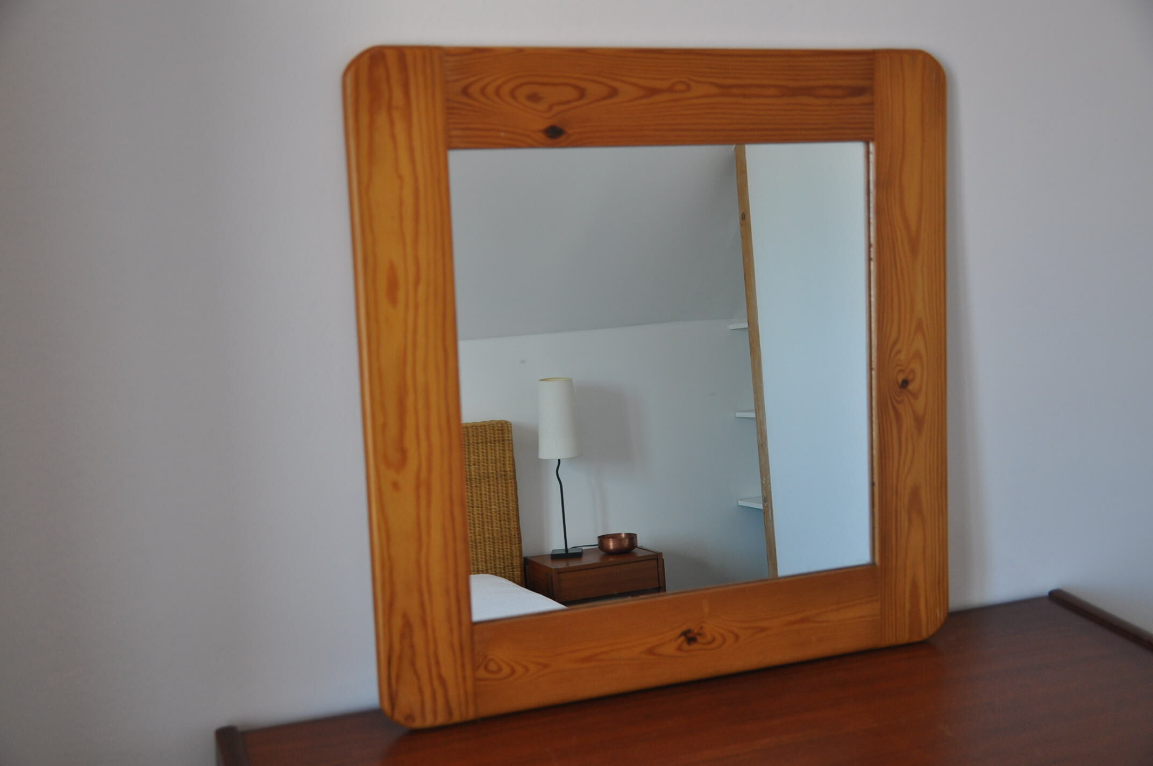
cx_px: 576
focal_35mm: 42
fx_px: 1344
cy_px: 383
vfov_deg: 31.8
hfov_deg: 46.4
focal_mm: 28
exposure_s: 1/60
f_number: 4
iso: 560
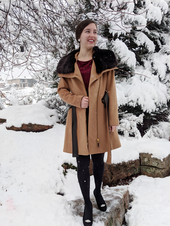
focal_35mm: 27
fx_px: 177
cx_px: 85
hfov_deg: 51.4
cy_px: 113
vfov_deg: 65.3
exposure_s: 1/688
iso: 53
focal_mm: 4.44
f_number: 1.8
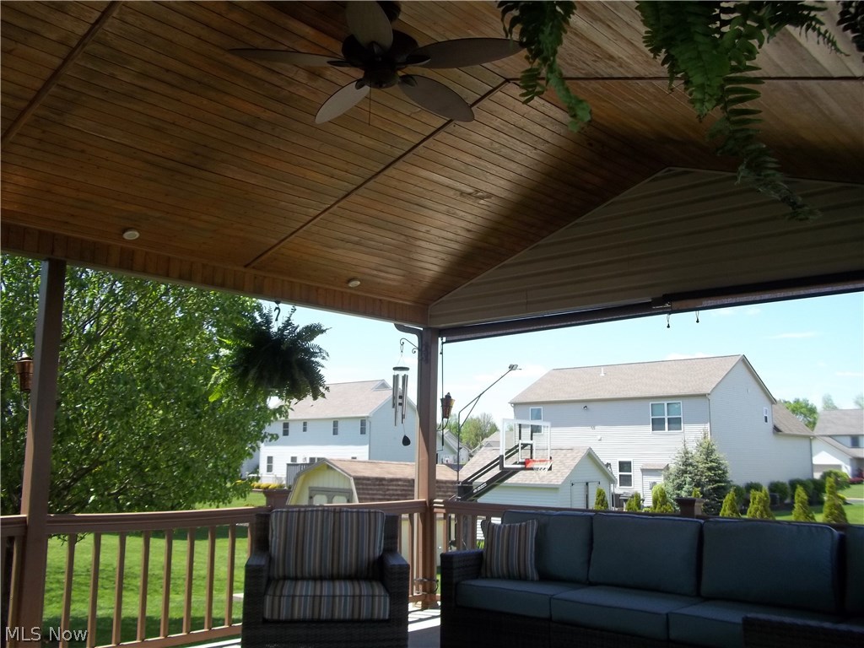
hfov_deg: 56.8
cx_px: 432
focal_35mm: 32
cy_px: 324
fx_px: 799
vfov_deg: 44.2
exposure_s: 1/500
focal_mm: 5.7
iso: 64
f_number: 2.9
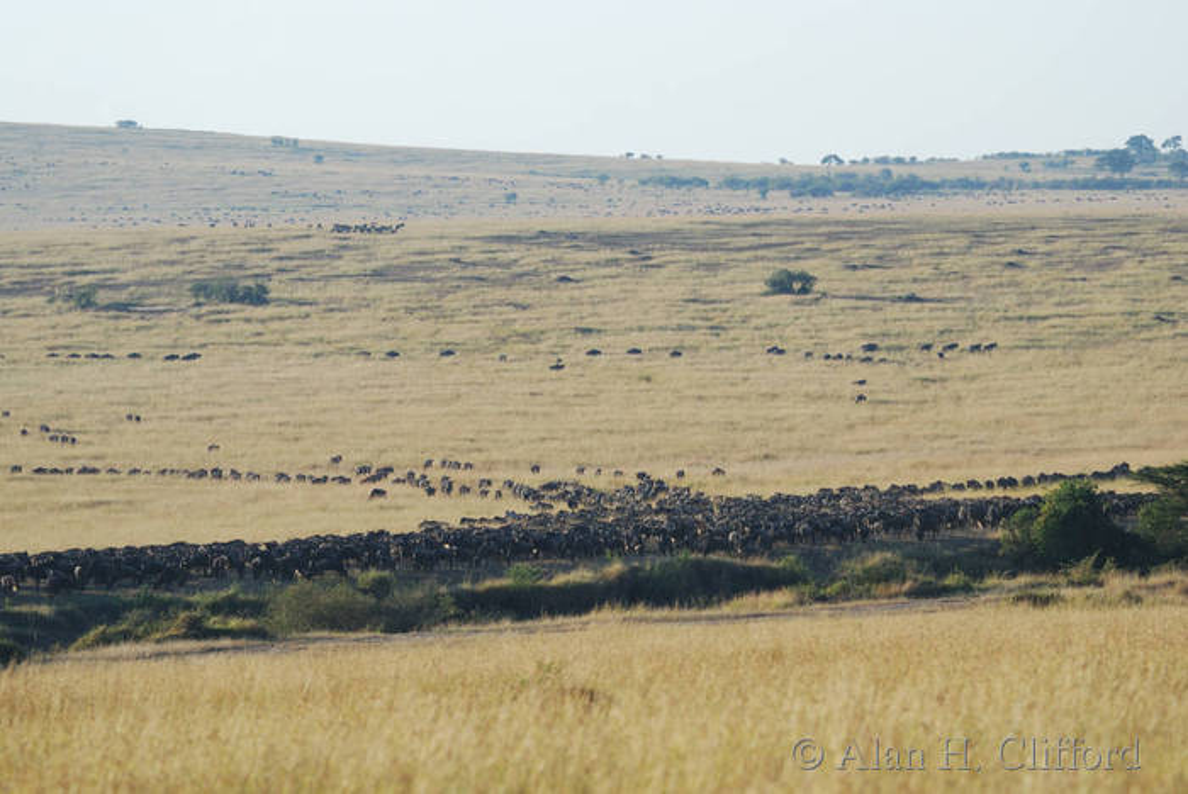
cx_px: 594
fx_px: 9908
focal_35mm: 300
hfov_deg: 6.9
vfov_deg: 4.6
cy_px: 397
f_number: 5.3
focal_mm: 200
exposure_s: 1/400
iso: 180
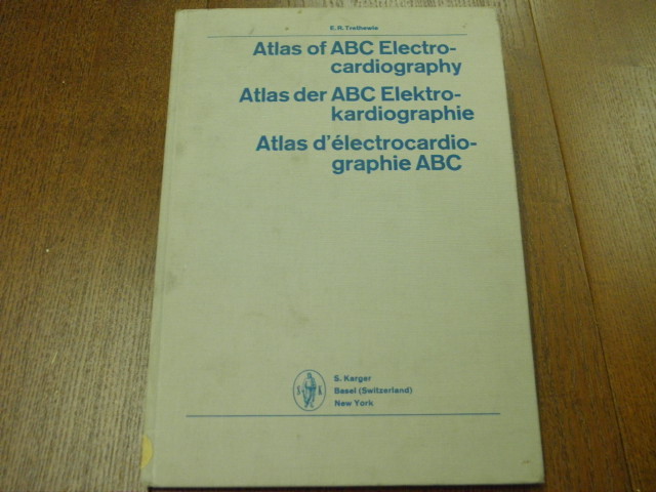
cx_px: 328
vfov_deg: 39.7
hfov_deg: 51.4
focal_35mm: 36
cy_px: 246
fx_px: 682
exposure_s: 1/15
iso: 400
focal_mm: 6.4
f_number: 3.7
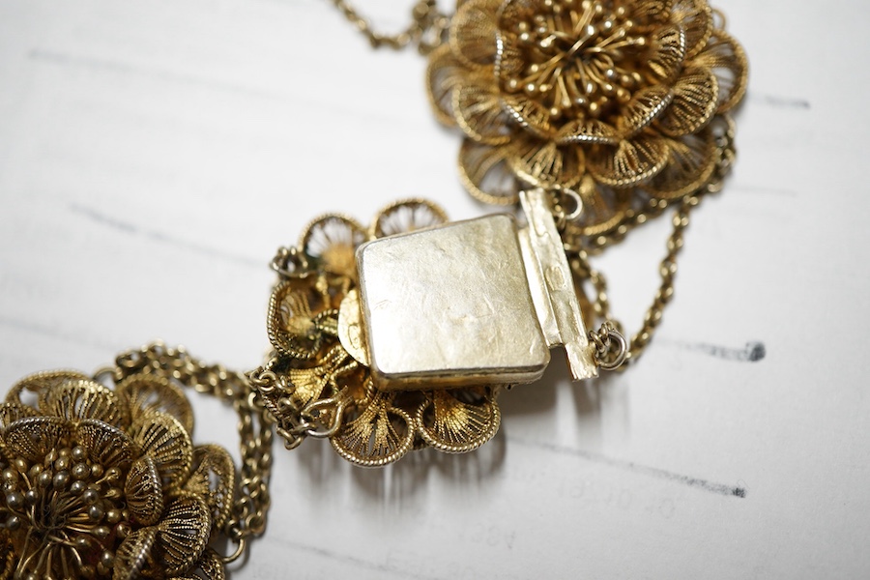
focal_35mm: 45
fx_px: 1087
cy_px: 290
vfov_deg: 29.9
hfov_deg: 43.6
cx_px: 435
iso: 1000
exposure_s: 1/125
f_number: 5
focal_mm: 30
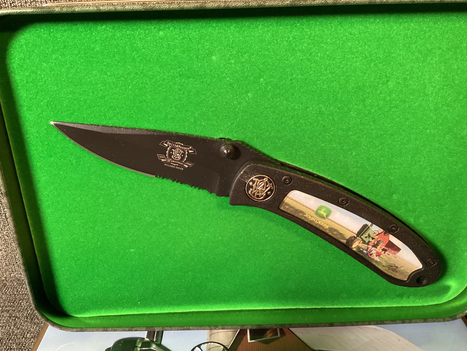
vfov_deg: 45.4
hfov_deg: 58.3
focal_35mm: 31
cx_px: 234
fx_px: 418
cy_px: 176
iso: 400
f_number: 2.4
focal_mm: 3.3
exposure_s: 1/50
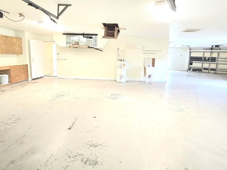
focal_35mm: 16
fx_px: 105
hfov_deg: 94.3
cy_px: 69
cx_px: 122
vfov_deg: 77.3
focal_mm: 2.2
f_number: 2.2
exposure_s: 1/60.2
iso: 500
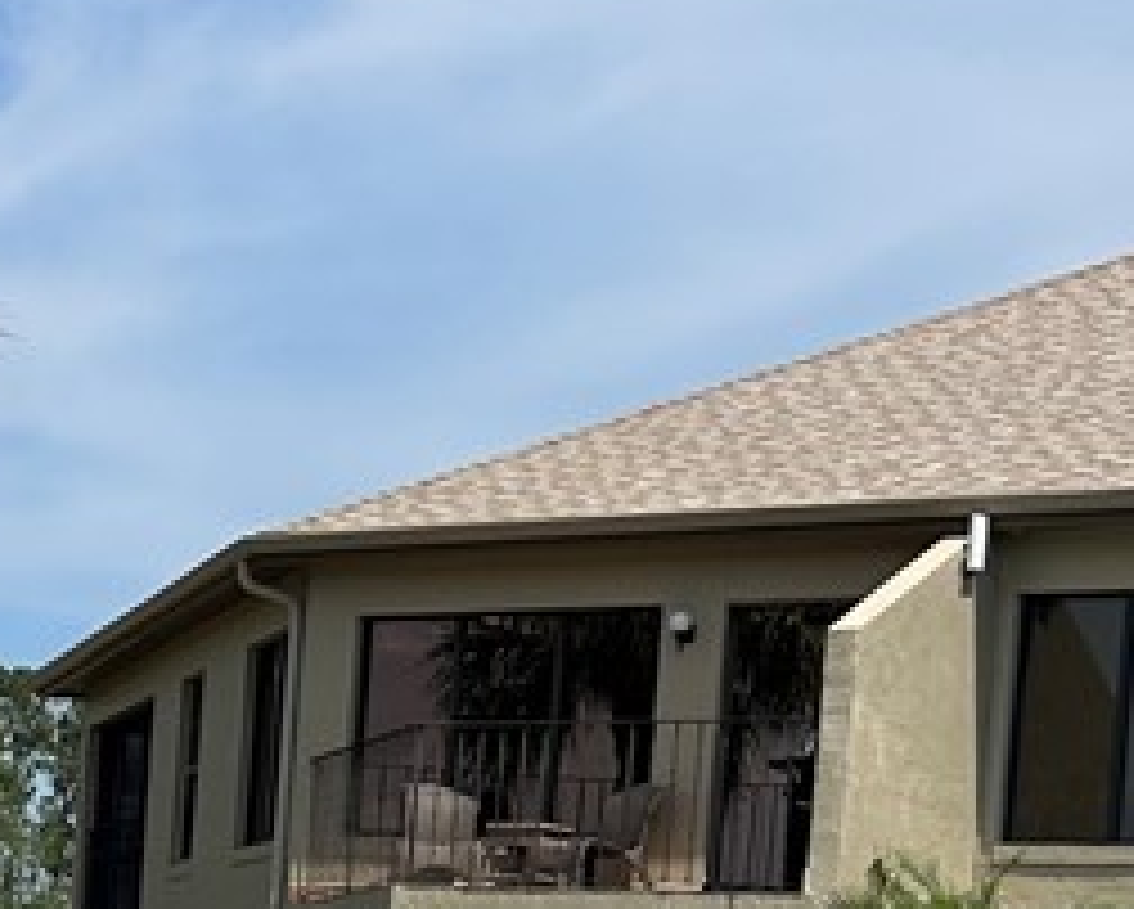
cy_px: 1228
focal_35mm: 103
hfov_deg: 17.7
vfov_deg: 14.3
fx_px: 3460
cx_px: -216
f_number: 1.5
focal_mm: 5.7
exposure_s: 1/7463
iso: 50
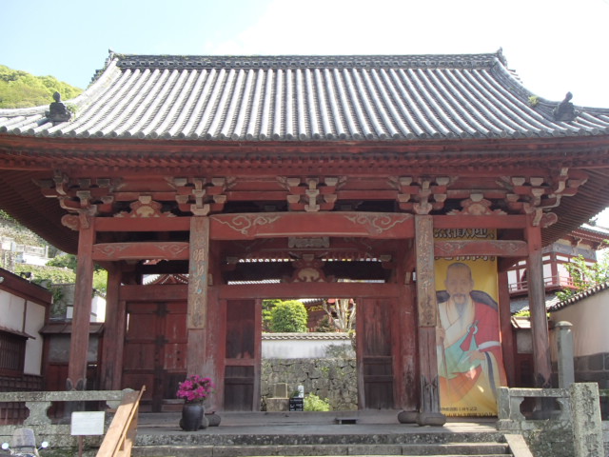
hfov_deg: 46.8
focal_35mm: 40
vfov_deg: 36.0
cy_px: 228
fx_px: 704
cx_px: 304
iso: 100
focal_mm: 7.28
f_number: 4.7
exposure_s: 1/200
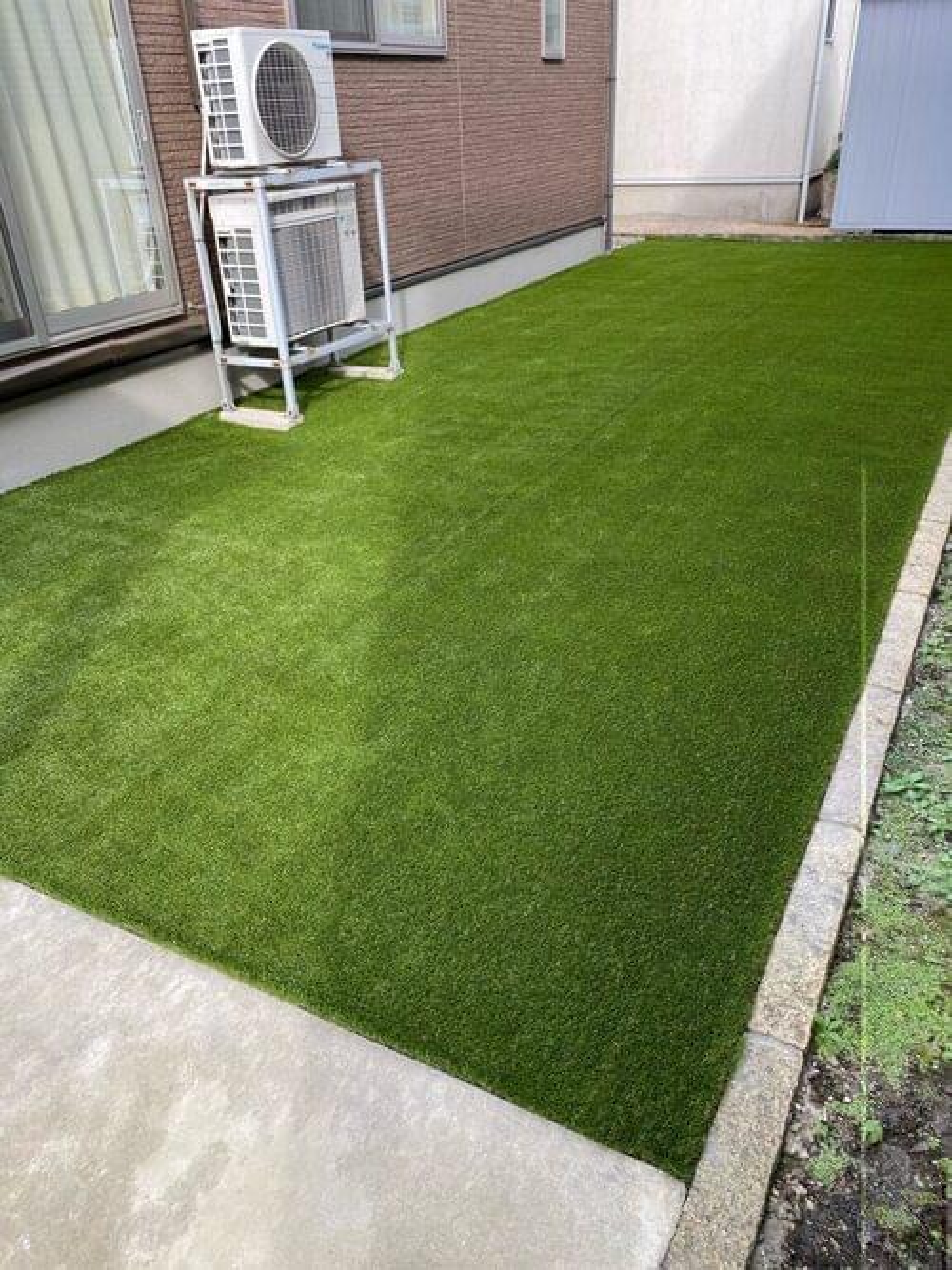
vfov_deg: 67.3
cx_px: 476
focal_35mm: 26
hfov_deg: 53.0
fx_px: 954
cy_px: 635
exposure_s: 1/232
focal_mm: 4.25
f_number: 1.8
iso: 32
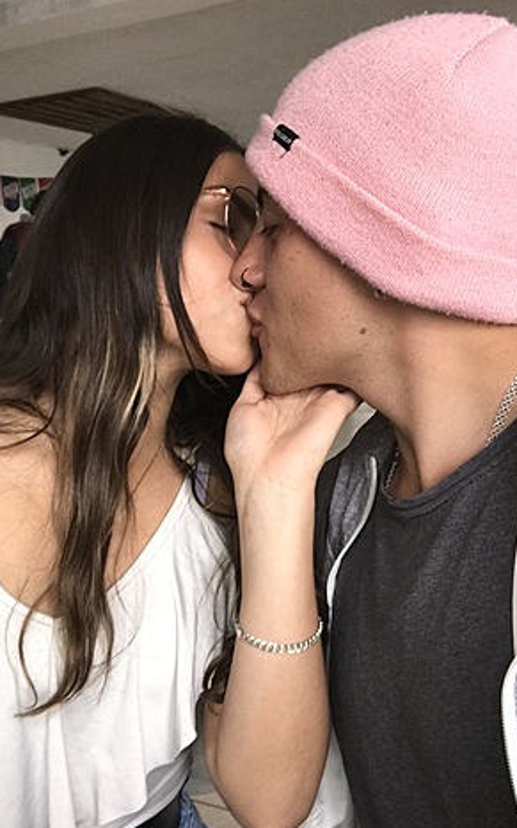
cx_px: 262
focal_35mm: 35
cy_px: 419
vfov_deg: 55.3
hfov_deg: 36.3
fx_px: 790
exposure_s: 1/30
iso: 32
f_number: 2.2
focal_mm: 2.87
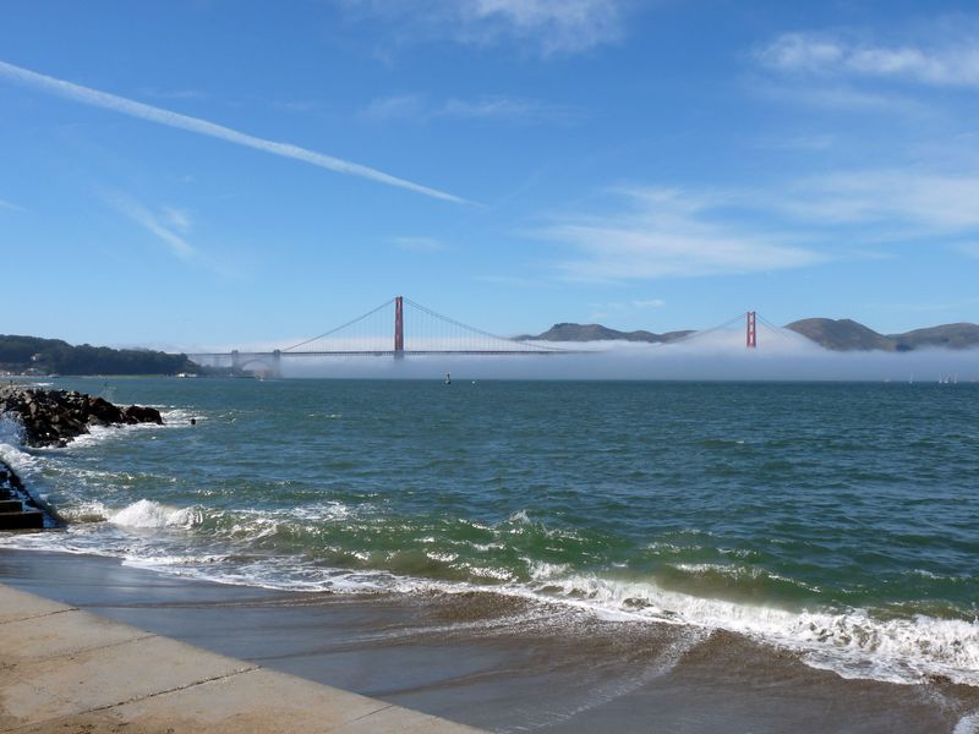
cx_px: 490
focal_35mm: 34
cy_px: 367
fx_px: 962
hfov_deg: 54.0
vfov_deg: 41.8
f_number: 6.3
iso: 100
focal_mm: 6.1
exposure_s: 1/400
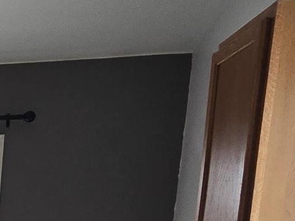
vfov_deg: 17.4
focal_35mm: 75
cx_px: -256
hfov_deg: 18.9
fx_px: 639
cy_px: 347
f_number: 2.2
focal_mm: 2.2
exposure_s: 1/60
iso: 80
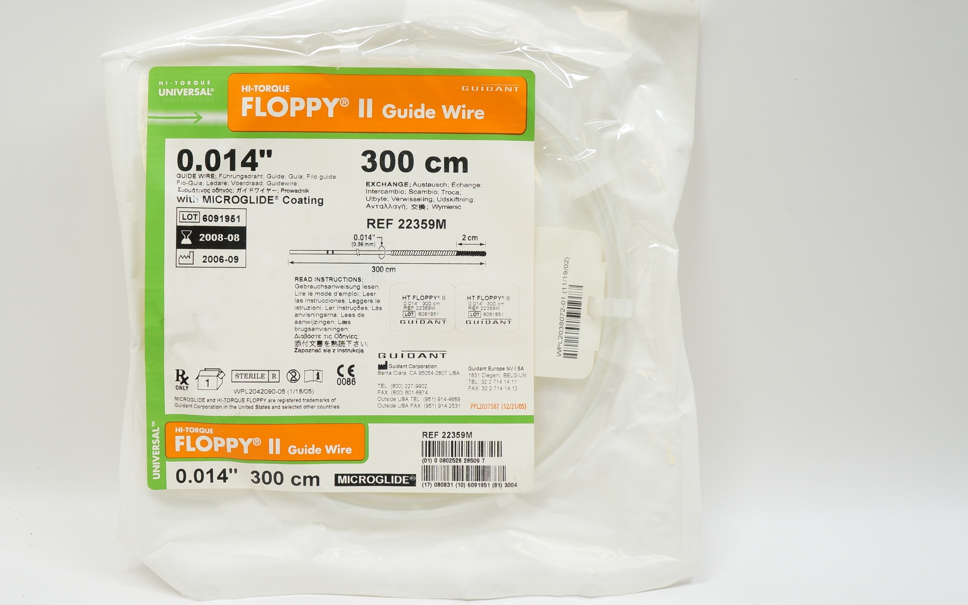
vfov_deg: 35.3
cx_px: 390
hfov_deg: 53.7
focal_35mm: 36
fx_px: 950
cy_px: 265
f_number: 7.1
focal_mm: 18
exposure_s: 1/50
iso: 400
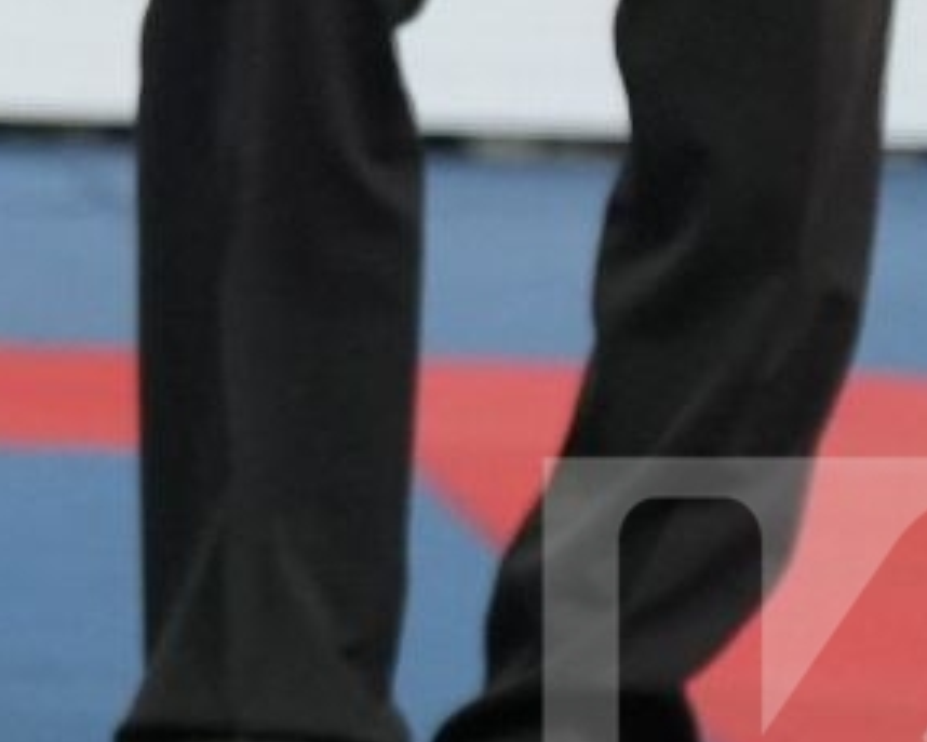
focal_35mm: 832
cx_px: -1352
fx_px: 22834
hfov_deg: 2.3
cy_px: -399
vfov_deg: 1.9
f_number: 2.8
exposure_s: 1/1000
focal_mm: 94
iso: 1600
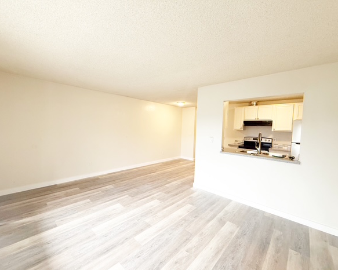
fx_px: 150
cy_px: 138
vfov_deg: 84.0
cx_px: 164
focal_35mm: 15
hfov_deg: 96.8
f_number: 2.2
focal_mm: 2.22
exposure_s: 1/120
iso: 320
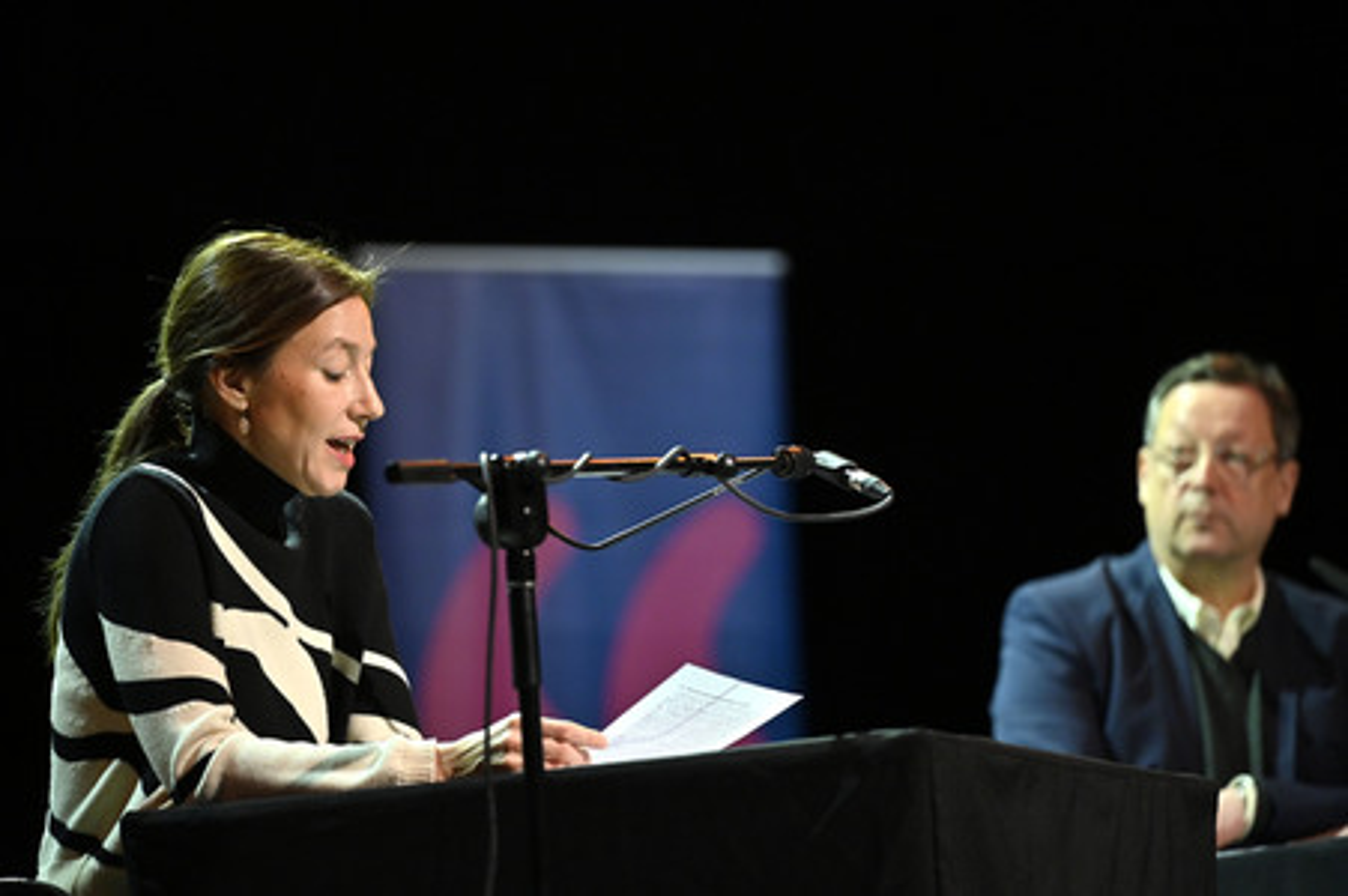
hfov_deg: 10.3
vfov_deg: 6.9
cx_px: 674
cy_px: 448
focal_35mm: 200
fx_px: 7483
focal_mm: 200
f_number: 2.8
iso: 2000
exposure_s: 1/400
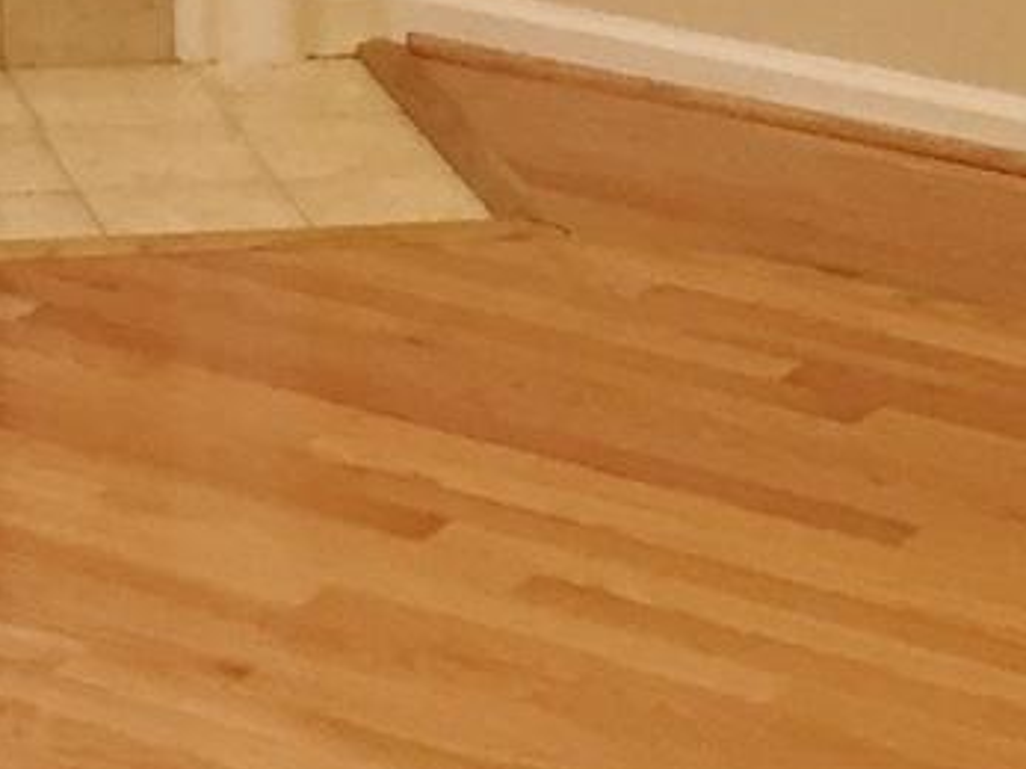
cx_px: -438
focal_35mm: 171
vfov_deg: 8.2
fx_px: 5067
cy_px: -890
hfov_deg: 11.2
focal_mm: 4.15
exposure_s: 1/30
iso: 32
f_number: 2.2
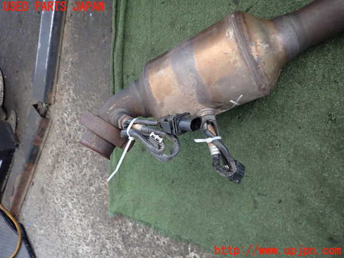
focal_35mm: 25
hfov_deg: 69.4
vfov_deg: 54.9
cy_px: 129
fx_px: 248
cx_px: 172
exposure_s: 1/30
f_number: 2
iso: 250
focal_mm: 4.5
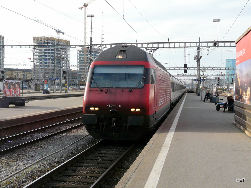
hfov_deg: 38.9
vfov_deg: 29.7
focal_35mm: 49
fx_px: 355
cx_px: 126
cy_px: 94
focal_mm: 8.1
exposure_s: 1/250
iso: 100
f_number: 5
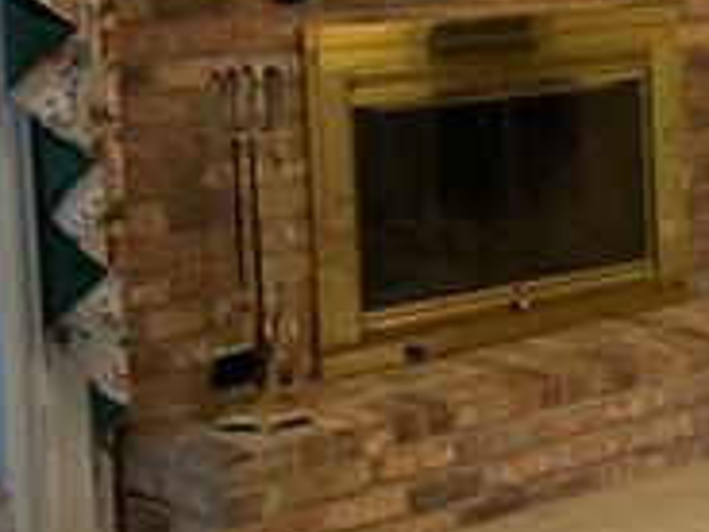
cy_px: 127
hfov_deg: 18.3
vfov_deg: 14.6
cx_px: 879
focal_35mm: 101
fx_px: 2069
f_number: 1.8
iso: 125
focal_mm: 3
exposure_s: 1/60
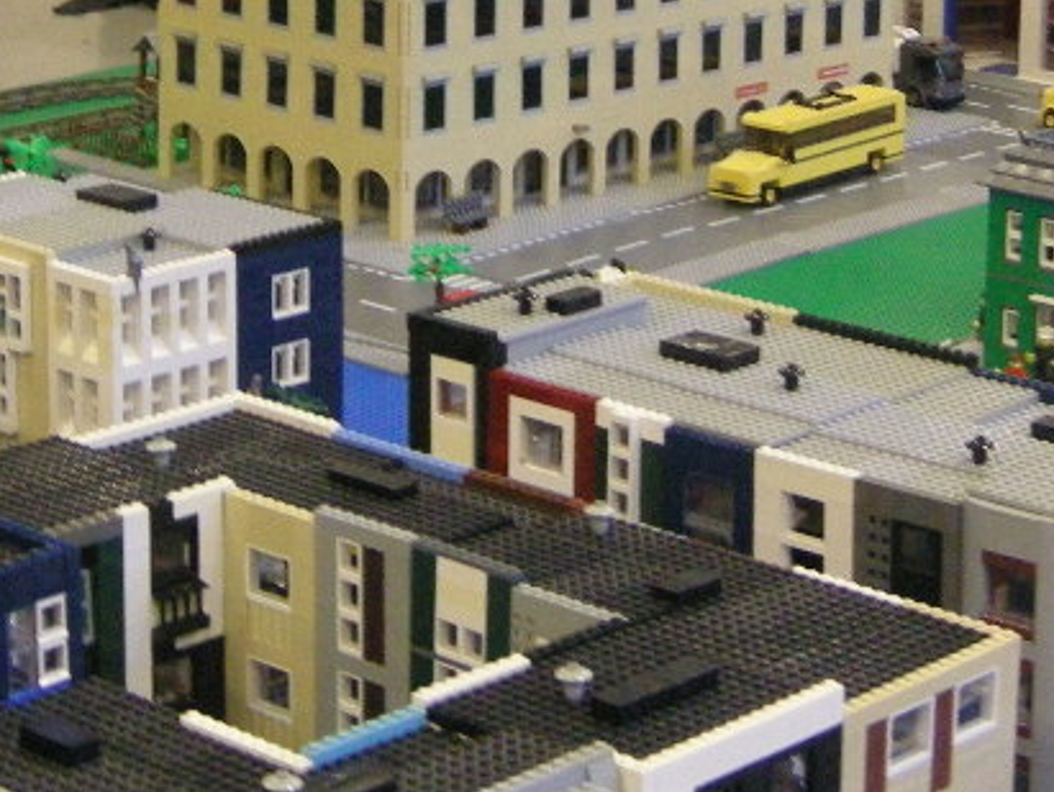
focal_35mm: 112
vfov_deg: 13.0
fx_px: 3413
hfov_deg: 17.5
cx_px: 595
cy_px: -67
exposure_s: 1/17.2
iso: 400
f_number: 2.7
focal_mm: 7.5
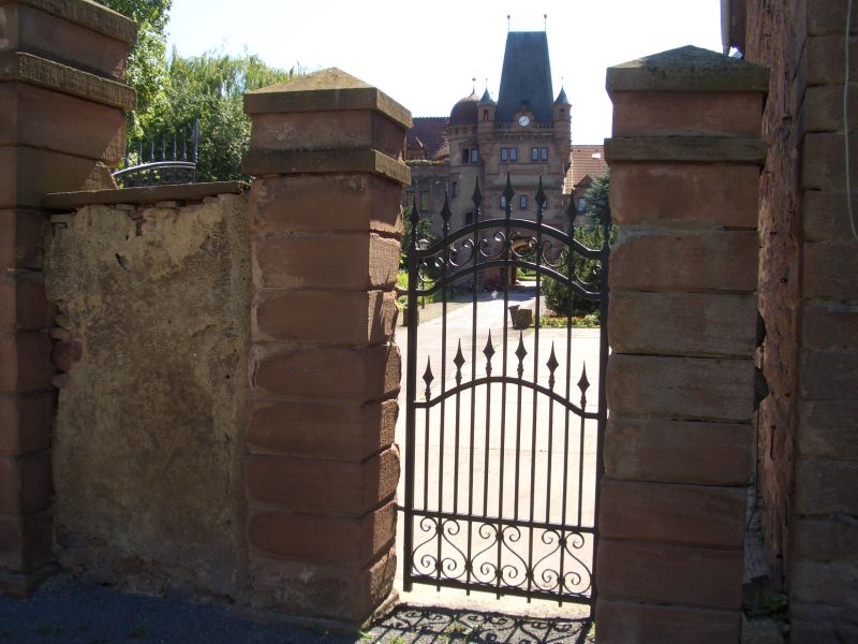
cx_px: 429
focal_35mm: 35
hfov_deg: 52.6
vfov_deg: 40.7
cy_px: 322
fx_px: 868
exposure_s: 1/160
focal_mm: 5.8
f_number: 4.3
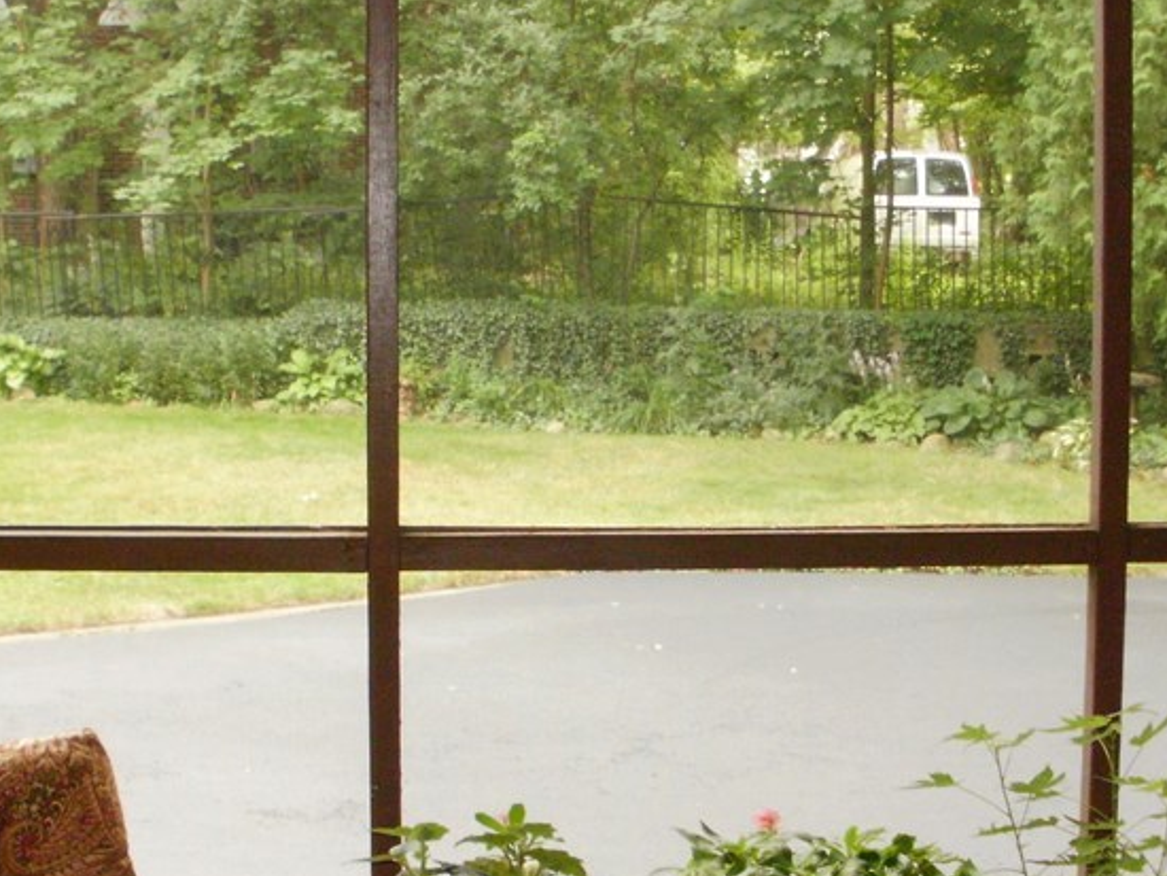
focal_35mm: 67
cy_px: 467
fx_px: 2260
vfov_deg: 21.9
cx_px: 628
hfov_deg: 28.9
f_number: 3.5
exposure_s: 1/80
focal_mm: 6.3
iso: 400
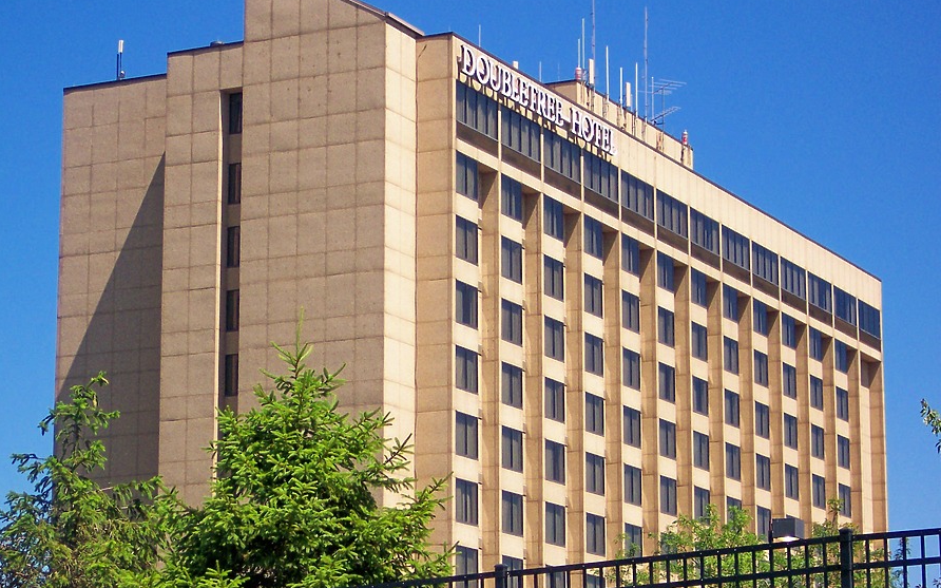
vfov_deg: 12.1
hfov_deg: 19.3
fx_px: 2769
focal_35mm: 108
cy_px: 302
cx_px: 470
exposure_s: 1/700
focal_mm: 21.3
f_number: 4.8
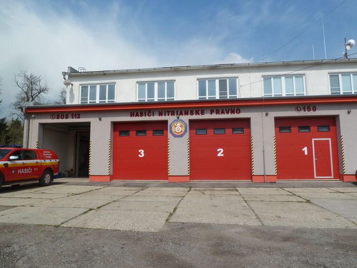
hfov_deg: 69.4
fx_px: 258
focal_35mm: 25
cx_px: 178
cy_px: 134
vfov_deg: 54.9
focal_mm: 4.1
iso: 80
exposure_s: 1/500
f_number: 5.6
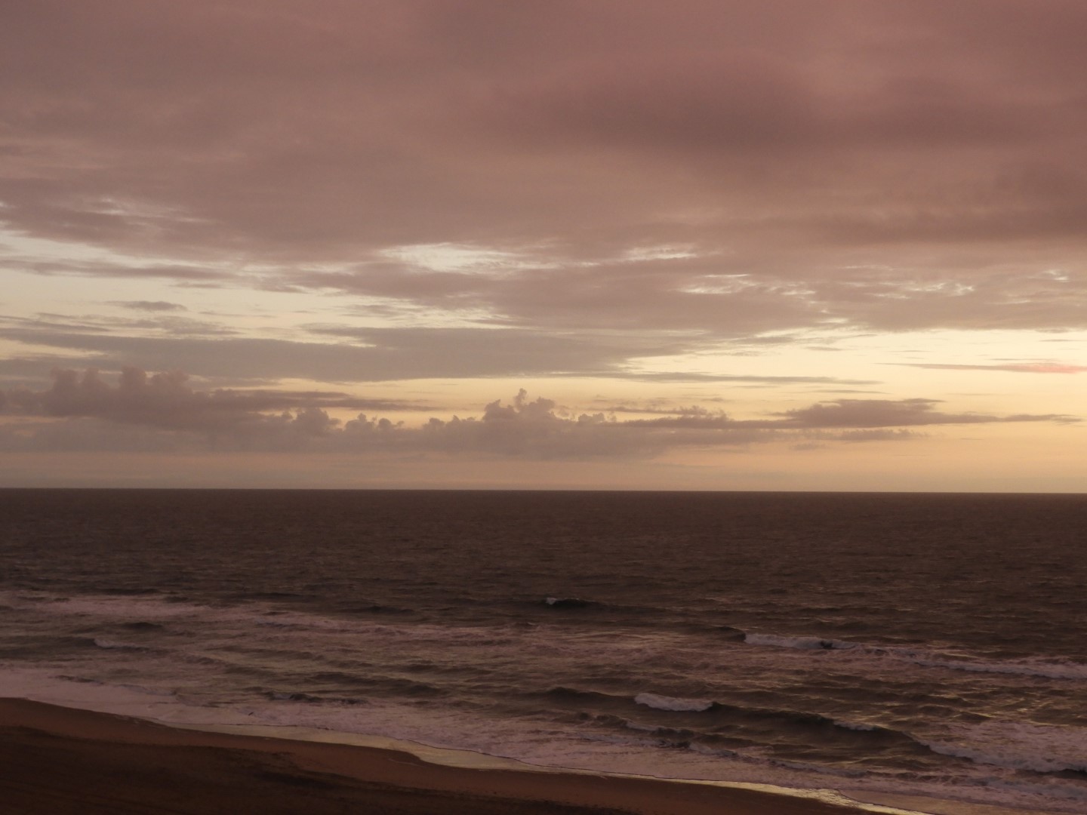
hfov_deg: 38.2
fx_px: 1570
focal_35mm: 50
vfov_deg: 29.1
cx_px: 544
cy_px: 408
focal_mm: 9
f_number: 4
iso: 220
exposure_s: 1/30
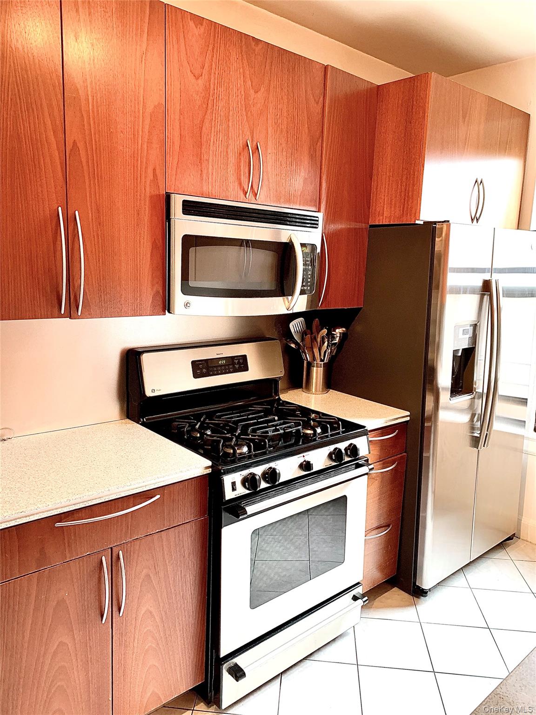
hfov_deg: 53.1
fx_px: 537
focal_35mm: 26
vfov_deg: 67.3
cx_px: 268
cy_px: 358
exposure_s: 1/60
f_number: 1.8
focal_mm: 4.25
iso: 200
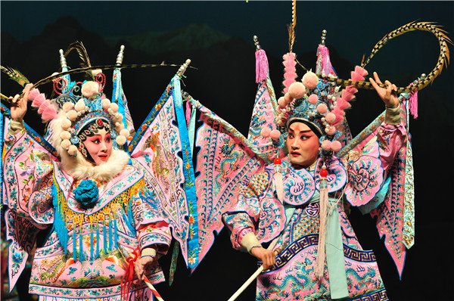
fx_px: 1926
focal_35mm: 153
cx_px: 227
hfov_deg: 13.4
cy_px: 150
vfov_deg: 8.9
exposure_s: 1/250
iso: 400
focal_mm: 102
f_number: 4
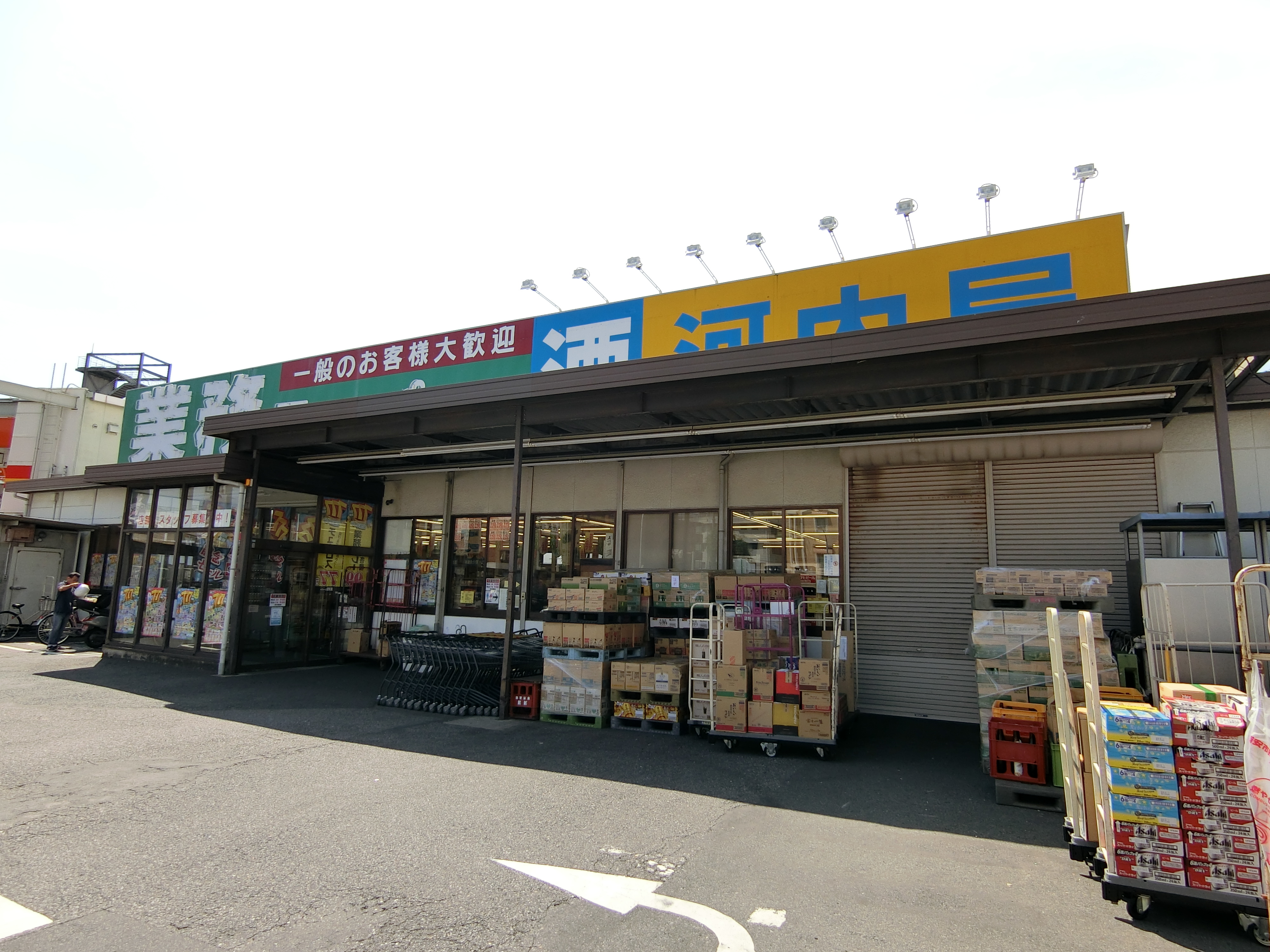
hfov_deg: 84.7
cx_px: 635
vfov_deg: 68.7
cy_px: 476
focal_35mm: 19
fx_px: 697
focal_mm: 4.06
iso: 80
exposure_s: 1/200
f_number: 6.9
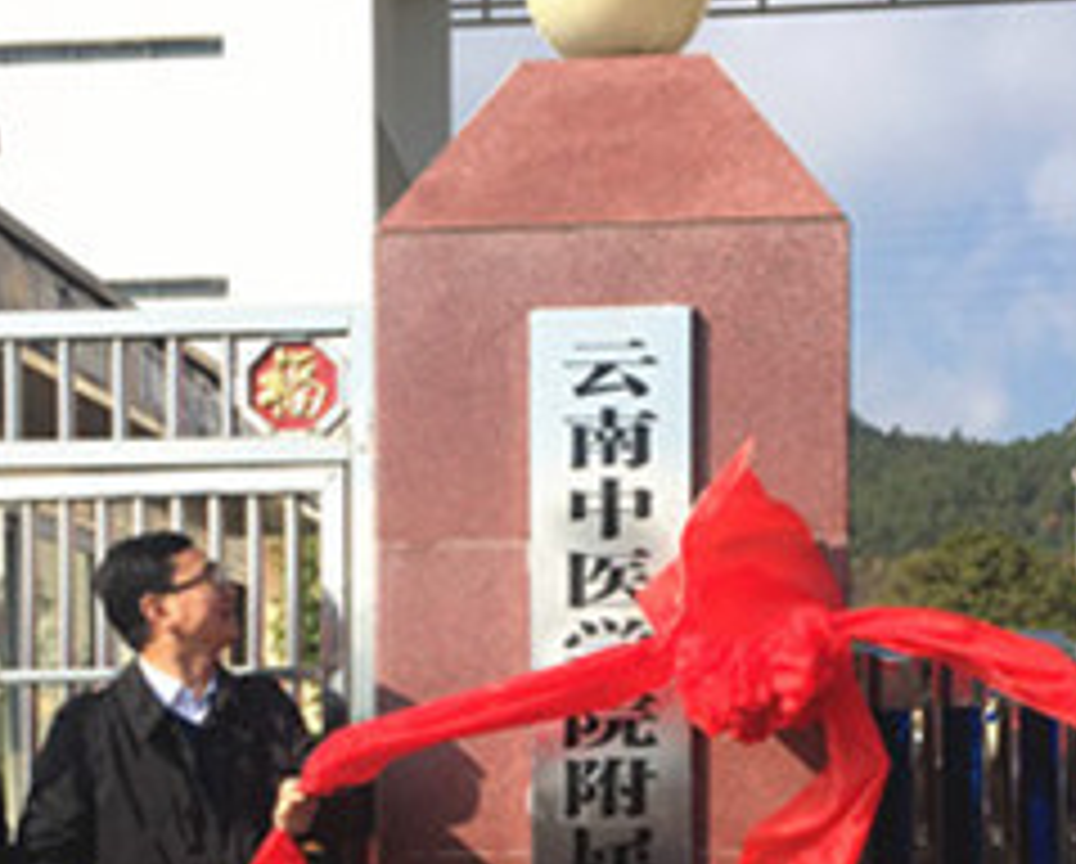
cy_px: 878
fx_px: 2073
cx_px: 581
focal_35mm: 65
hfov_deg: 29.1
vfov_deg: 22.6
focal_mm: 4.15
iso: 32
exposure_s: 1/2825
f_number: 2.2
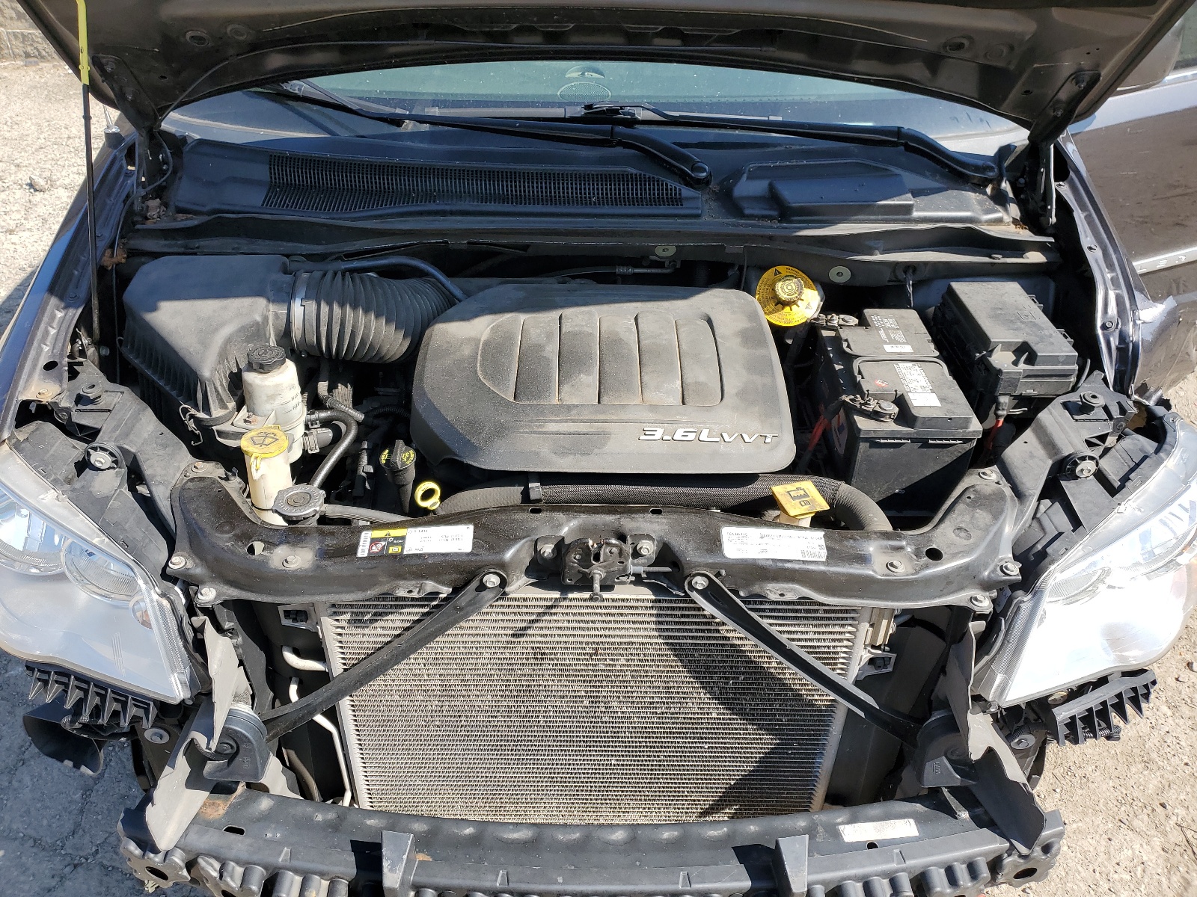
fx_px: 899
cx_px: 598
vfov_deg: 53.1
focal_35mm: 26
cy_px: 448
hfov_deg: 67.3
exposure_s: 1/1250
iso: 50
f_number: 1.5
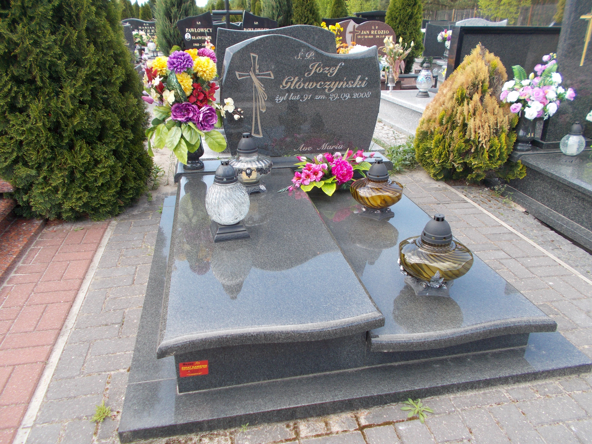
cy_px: 222
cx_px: 296
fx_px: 445
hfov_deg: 67.3
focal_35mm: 26
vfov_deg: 53.1
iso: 80
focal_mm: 4.6
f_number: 3.2
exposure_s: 1/125
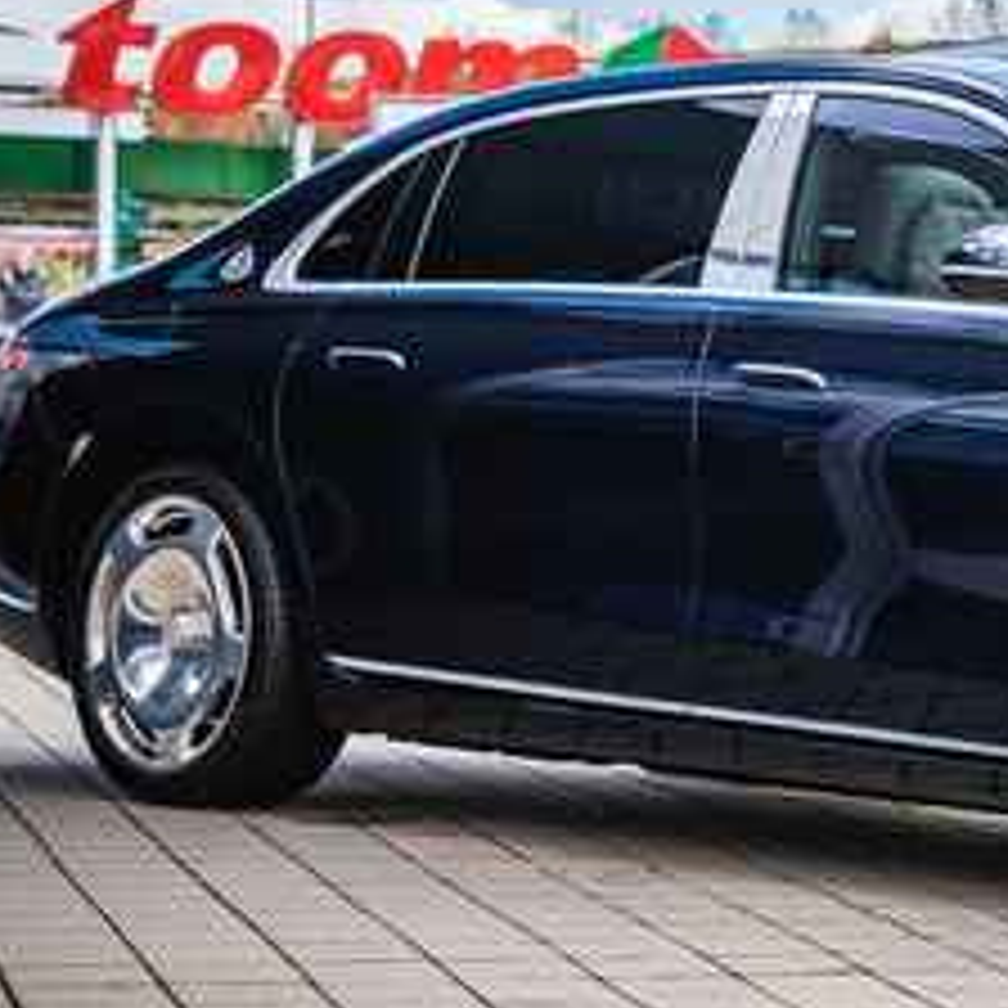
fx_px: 3953
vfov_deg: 14.5
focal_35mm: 120
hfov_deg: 14.0
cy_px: 351
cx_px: 1296
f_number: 5
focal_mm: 48
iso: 1600
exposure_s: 1/800
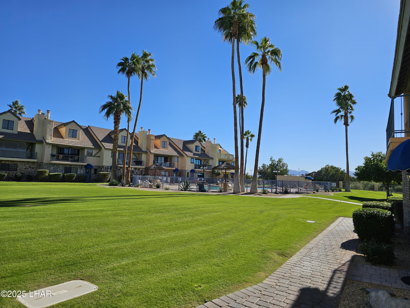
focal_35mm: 23
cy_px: 154
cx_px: 205
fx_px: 272
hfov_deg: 73.9
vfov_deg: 58.9
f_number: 1.7
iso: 10
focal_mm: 6.3
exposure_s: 1/1192
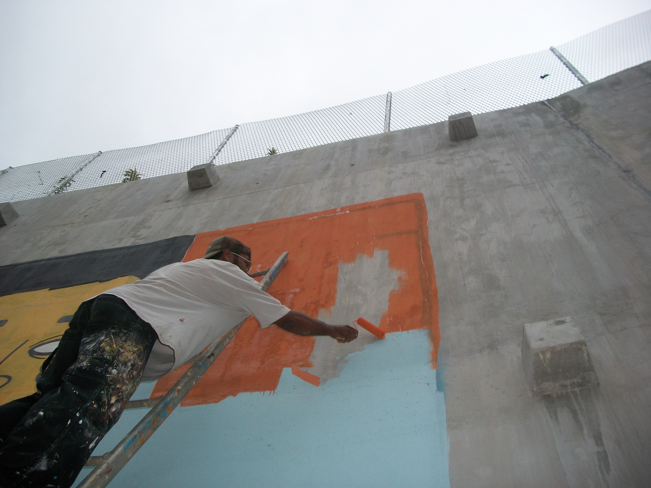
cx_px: 326
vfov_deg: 44.2
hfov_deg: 56.8
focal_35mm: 32
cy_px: 244
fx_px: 602
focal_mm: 5.7
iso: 80
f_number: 2.9
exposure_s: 1/30
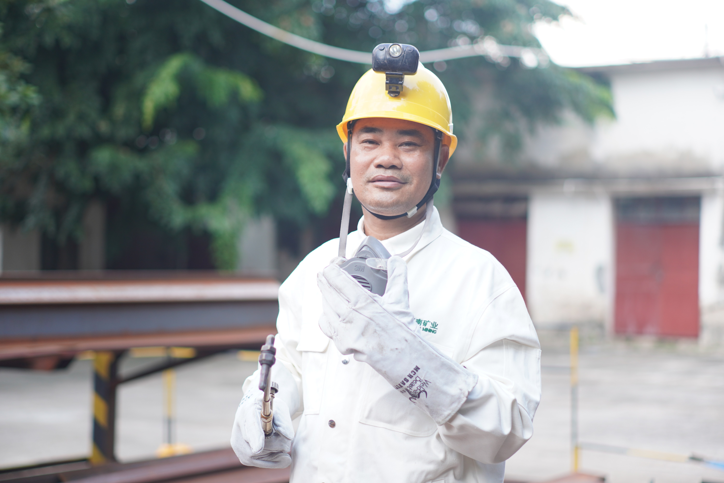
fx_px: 1508
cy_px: 242
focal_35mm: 75
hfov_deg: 27.0
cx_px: 362
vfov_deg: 18.2
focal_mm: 50
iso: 100
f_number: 1.8
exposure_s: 1/320
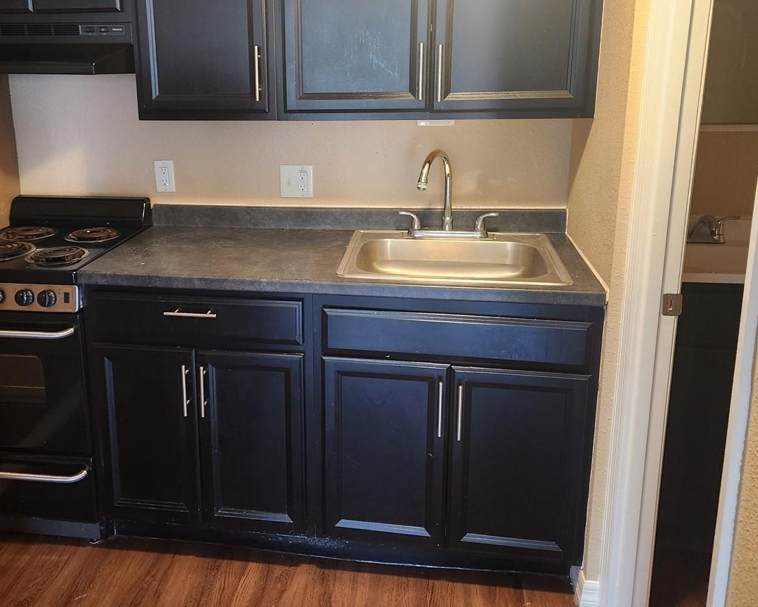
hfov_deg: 53.8
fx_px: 741
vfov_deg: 44.3
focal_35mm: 33
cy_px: 233
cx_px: 306
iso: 640
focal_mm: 5.4
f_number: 1.8
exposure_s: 1/60
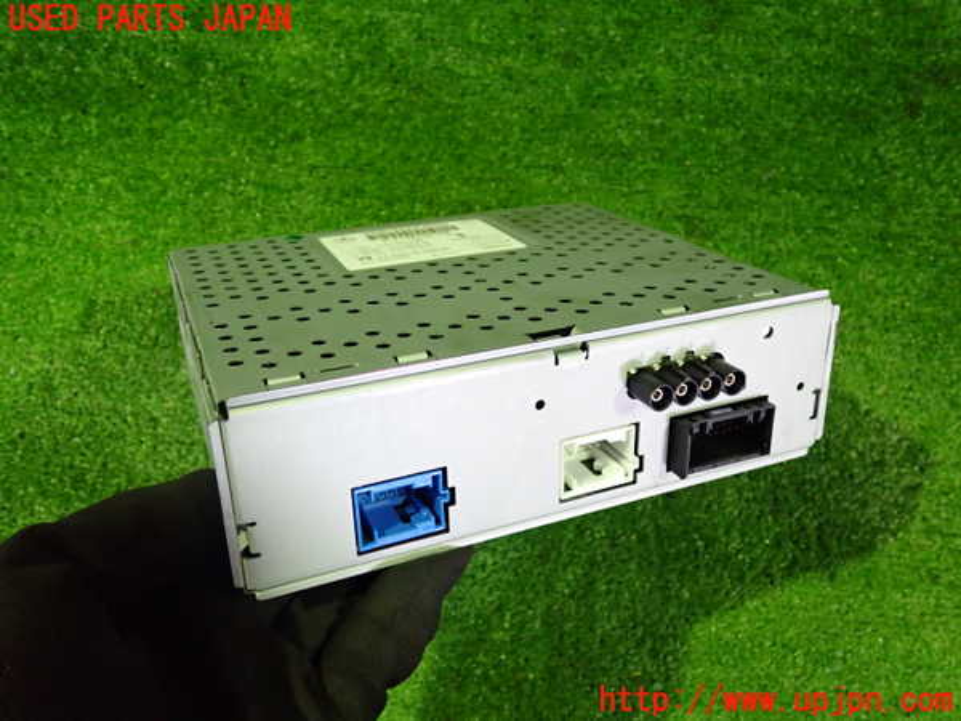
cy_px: 360
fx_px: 833
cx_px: 480
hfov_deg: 60.0
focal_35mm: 30
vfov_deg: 46.8
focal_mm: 5.4
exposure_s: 1/30
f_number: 2.3
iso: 640
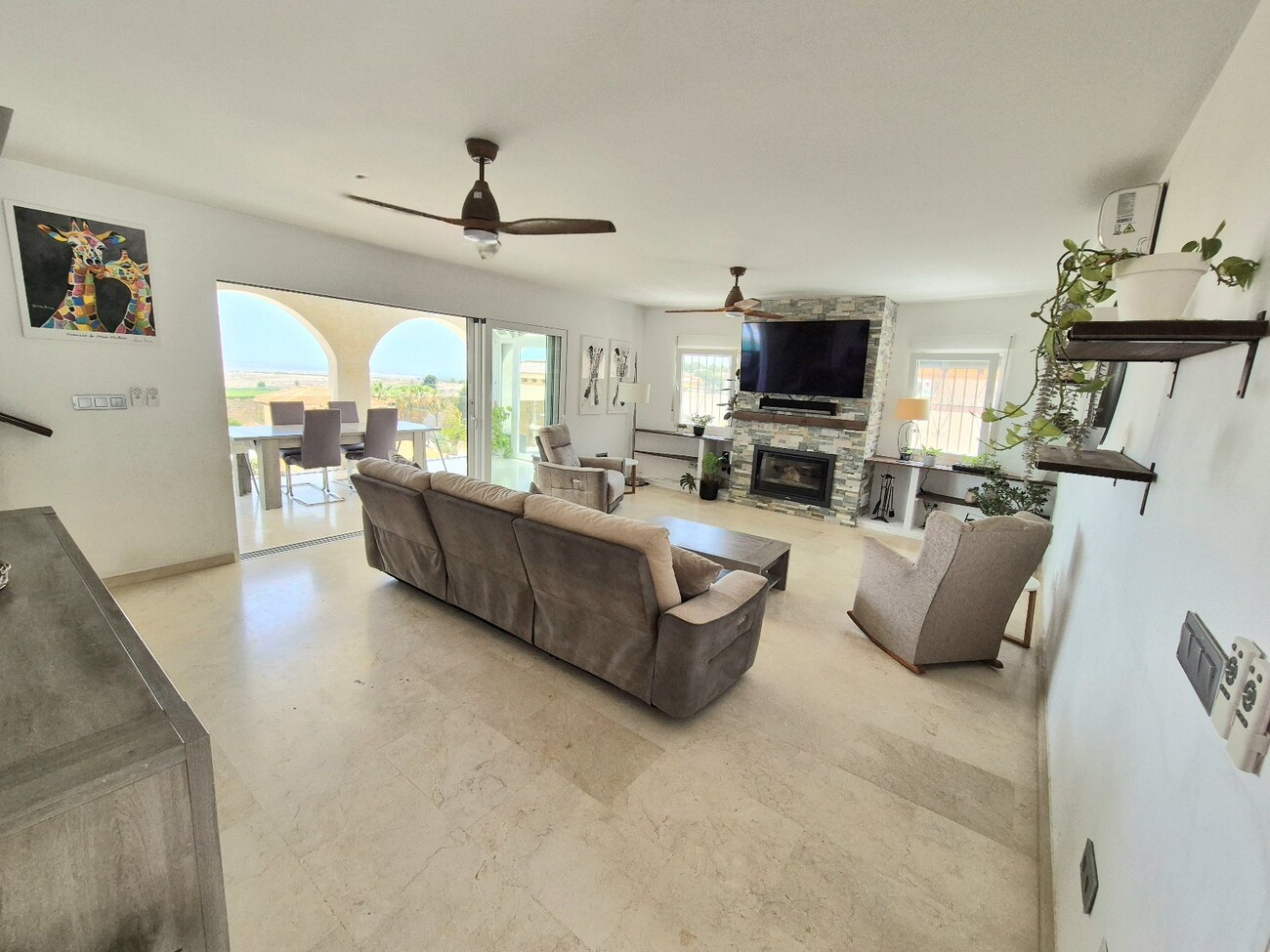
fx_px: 477
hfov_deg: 106.2
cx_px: 635
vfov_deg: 89.9
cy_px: 476
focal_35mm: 13
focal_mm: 2.2
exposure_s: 1/370
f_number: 2.2
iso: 80
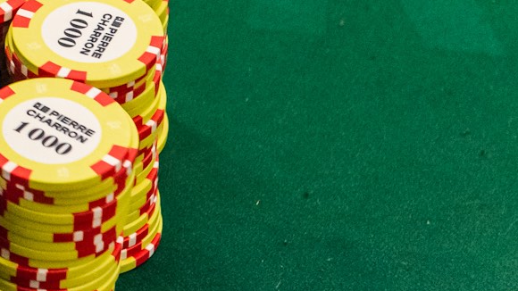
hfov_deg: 8.1
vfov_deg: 4.6
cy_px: -190
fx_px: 3557
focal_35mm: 259
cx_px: -322
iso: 3200
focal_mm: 70
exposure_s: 1/320
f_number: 5.6
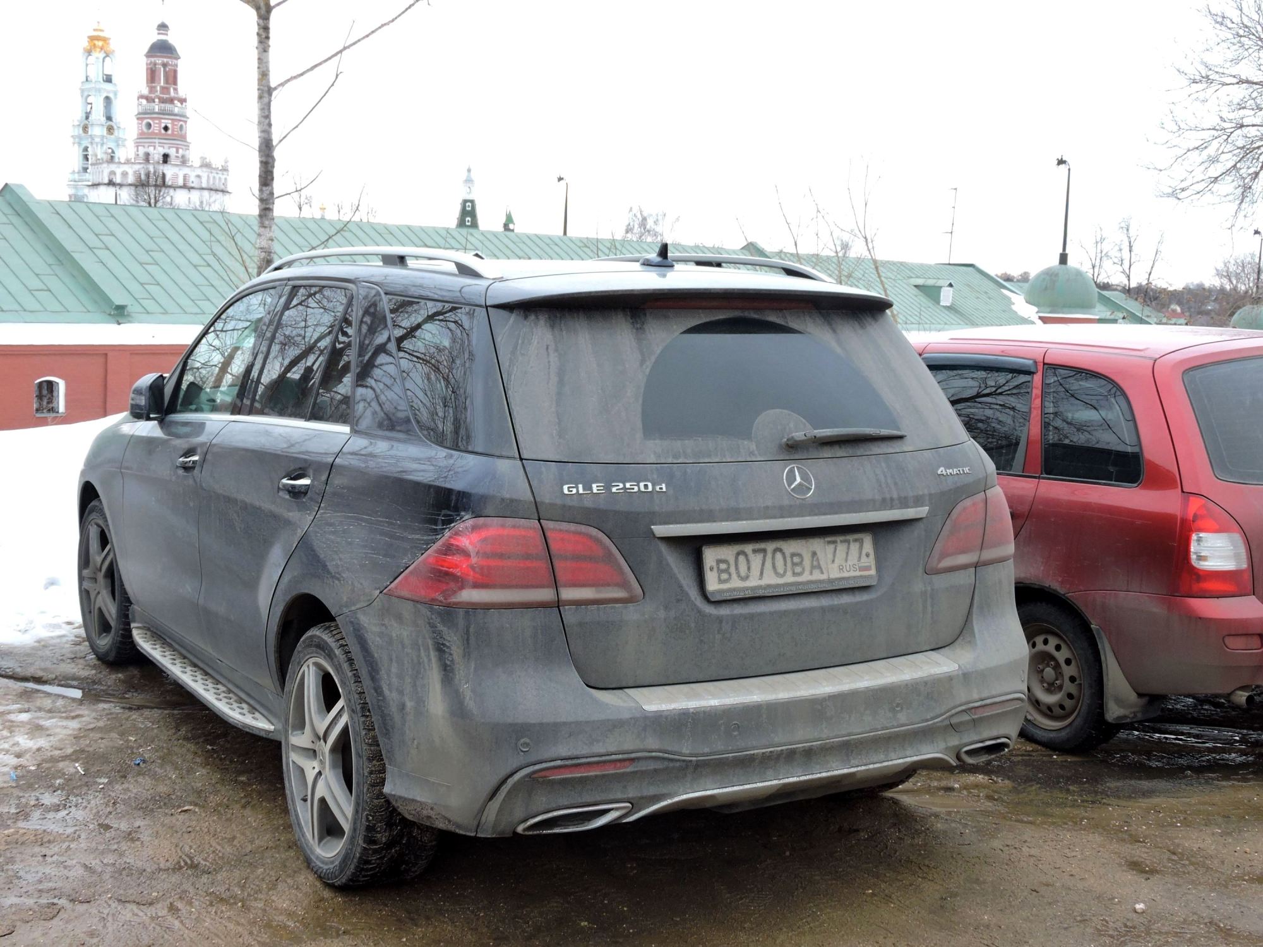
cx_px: 632
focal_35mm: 40
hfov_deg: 46.8
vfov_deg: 36.0
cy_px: 474
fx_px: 1459
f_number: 3.8
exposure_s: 1/125
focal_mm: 7.2
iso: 100
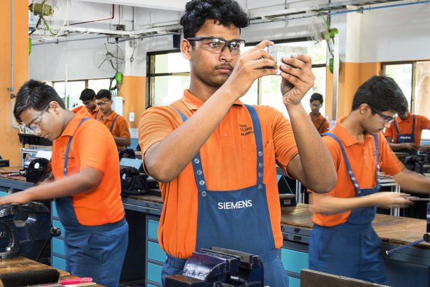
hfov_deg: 30.2
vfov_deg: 20.6
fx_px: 788
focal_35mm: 66
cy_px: 164
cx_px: 127
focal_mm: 35
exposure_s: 1/6
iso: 125
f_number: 8
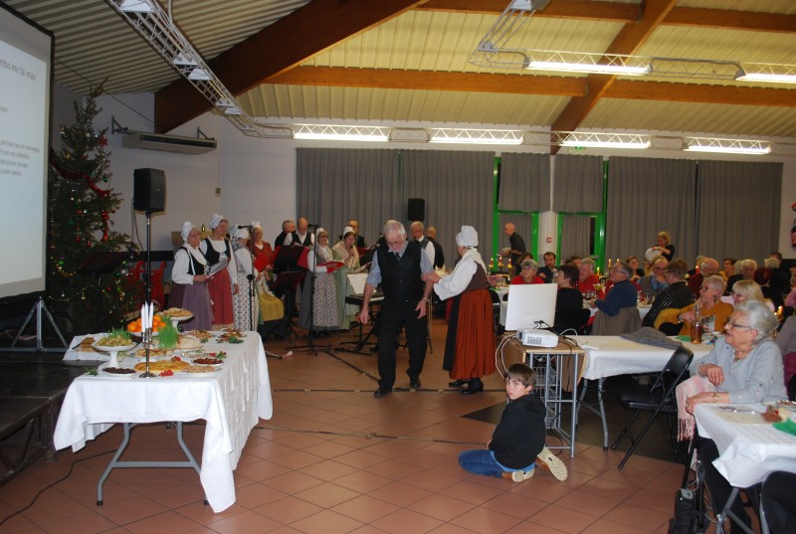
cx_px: 398
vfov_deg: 40.1
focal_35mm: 33
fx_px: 731
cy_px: 267
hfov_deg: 57.1
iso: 360
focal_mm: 22
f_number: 4
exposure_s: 1/60
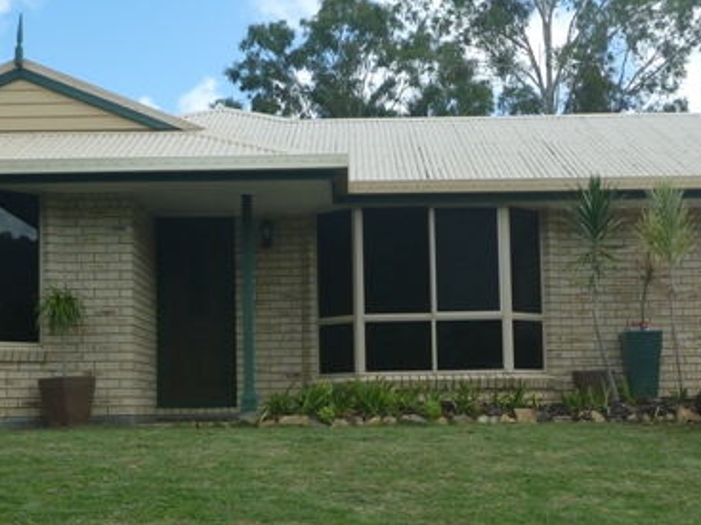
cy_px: 323
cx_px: 393
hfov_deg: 31.7
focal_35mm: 61
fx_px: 1235
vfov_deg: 24.0
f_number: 3.3
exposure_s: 1/500
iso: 80
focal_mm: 4.9
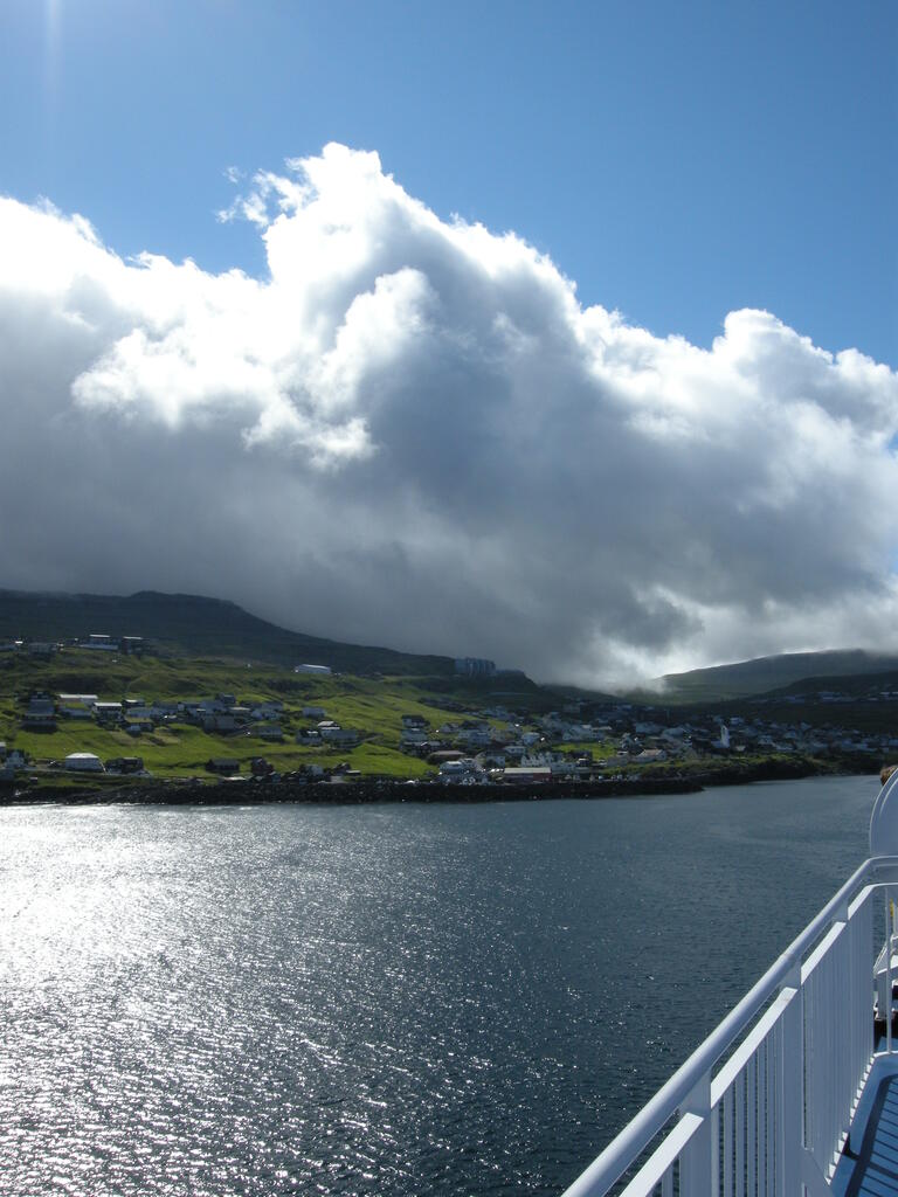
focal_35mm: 35
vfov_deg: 52.6
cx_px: 449
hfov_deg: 40.7
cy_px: 598
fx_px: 1211
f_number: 7.6
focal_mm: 7.5
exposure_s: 1/448
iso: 100
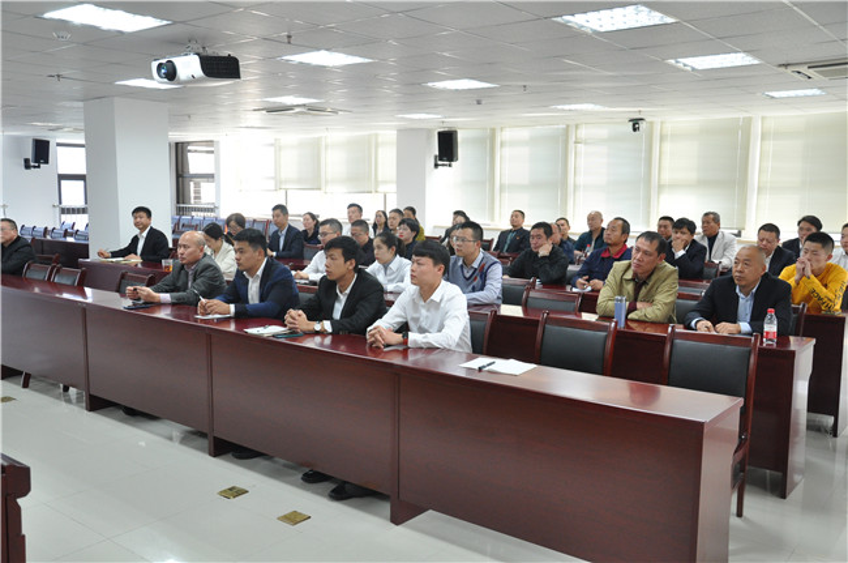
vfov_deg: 39.8
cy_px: 282
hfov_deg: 57.3
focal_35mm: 33
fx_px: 776
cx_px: 424
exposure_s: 1/40
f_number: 6.3
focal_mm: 22
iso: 1000
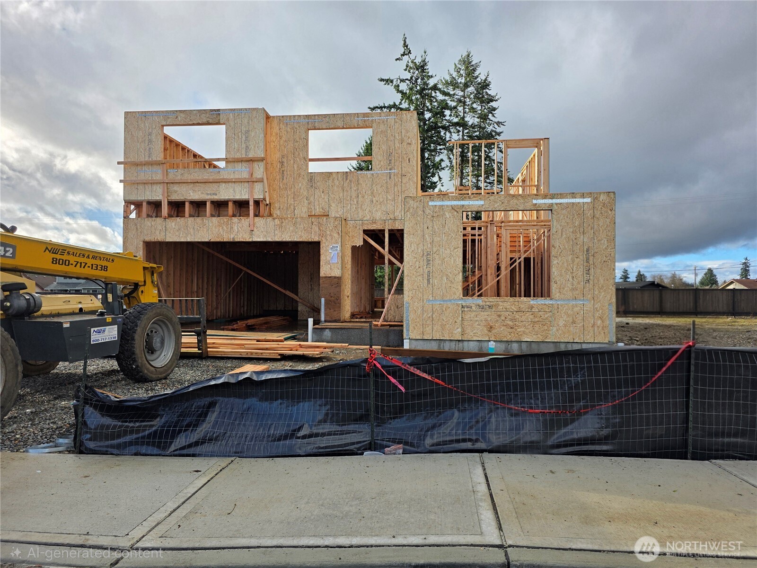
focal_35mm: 23
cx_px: 378
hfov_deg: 73.9
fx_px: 503
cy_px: 284
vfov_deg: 58.9
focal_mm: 6.3
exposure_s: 1/10000
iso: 80
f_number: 1.7
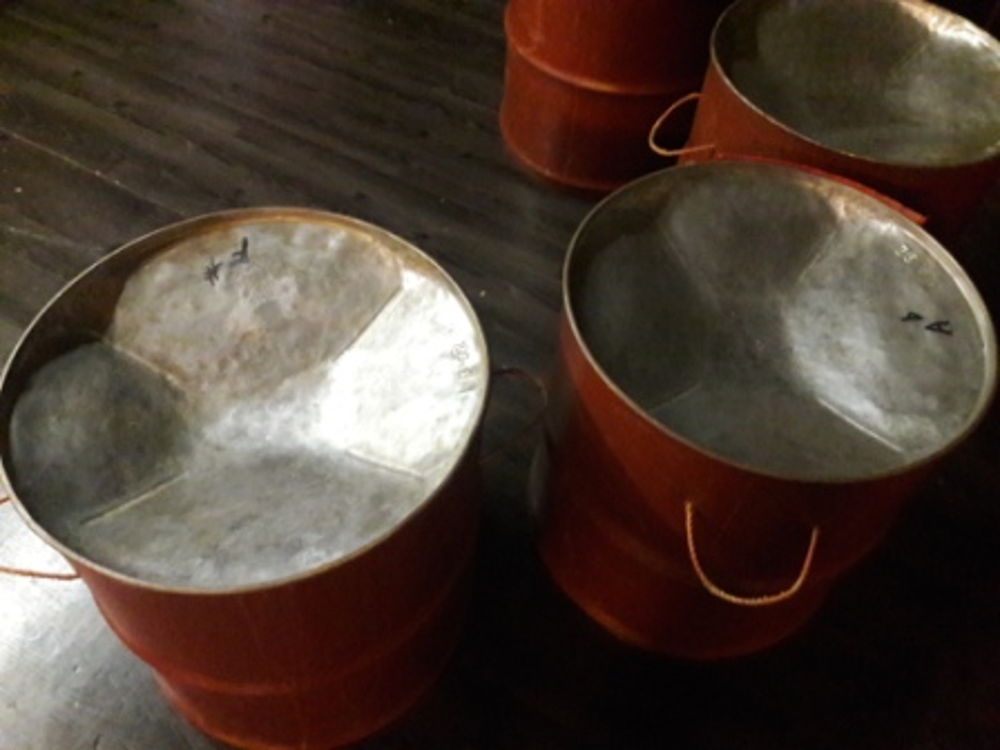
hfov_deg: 63.4
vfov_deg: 49.7
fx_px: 809
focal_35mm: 28
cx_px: 500
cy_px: 375
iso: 800
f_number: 1.9
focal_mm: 3.7
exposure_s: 1/17
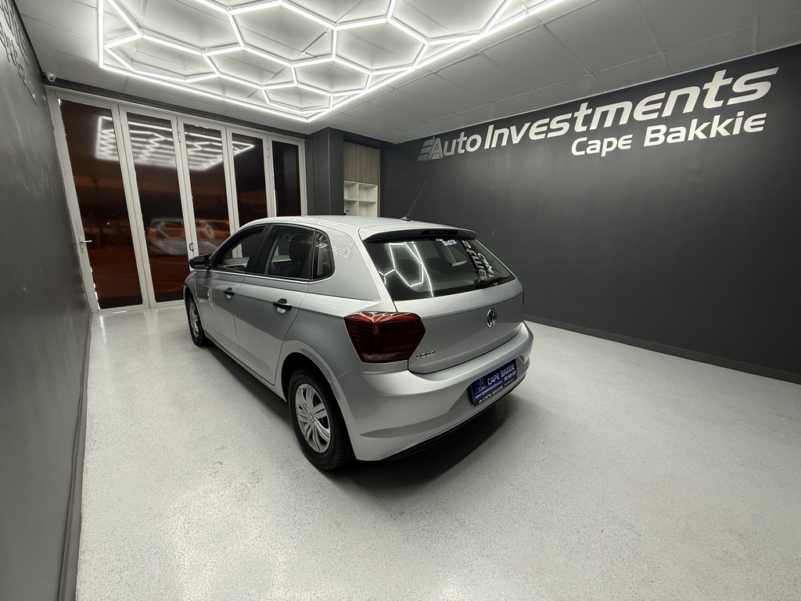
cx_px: 400
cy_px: 300
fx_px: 324
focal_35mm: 14
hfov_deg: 102.1
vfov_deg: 85.7
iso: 200
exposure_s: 1/100
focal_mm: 2.22
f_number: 2.2
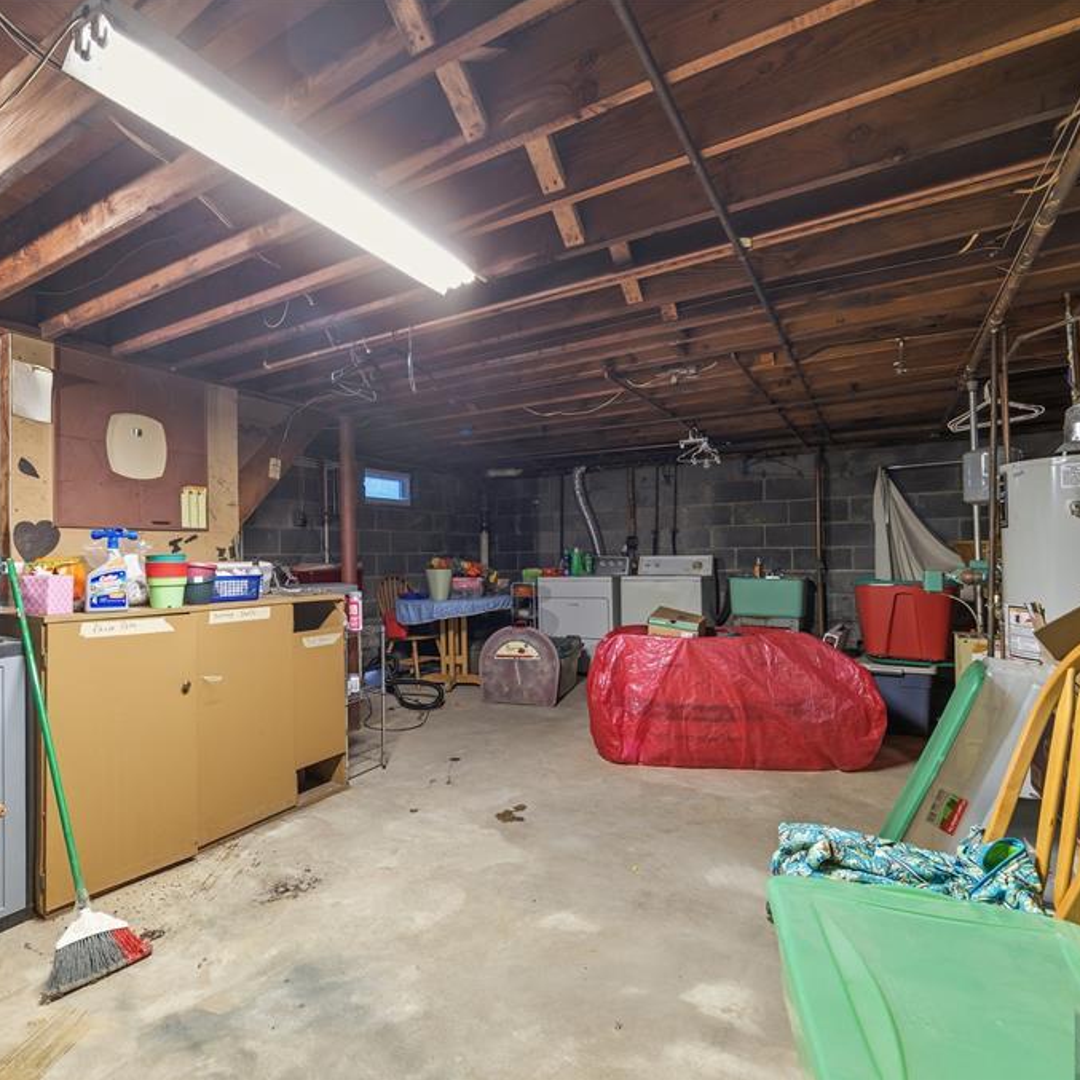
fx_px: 635
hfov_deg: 79.6
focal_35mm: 18
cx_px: 421
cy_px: 539
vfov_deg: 80.7
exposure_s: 1/5
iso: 640
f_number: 10
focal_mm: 14
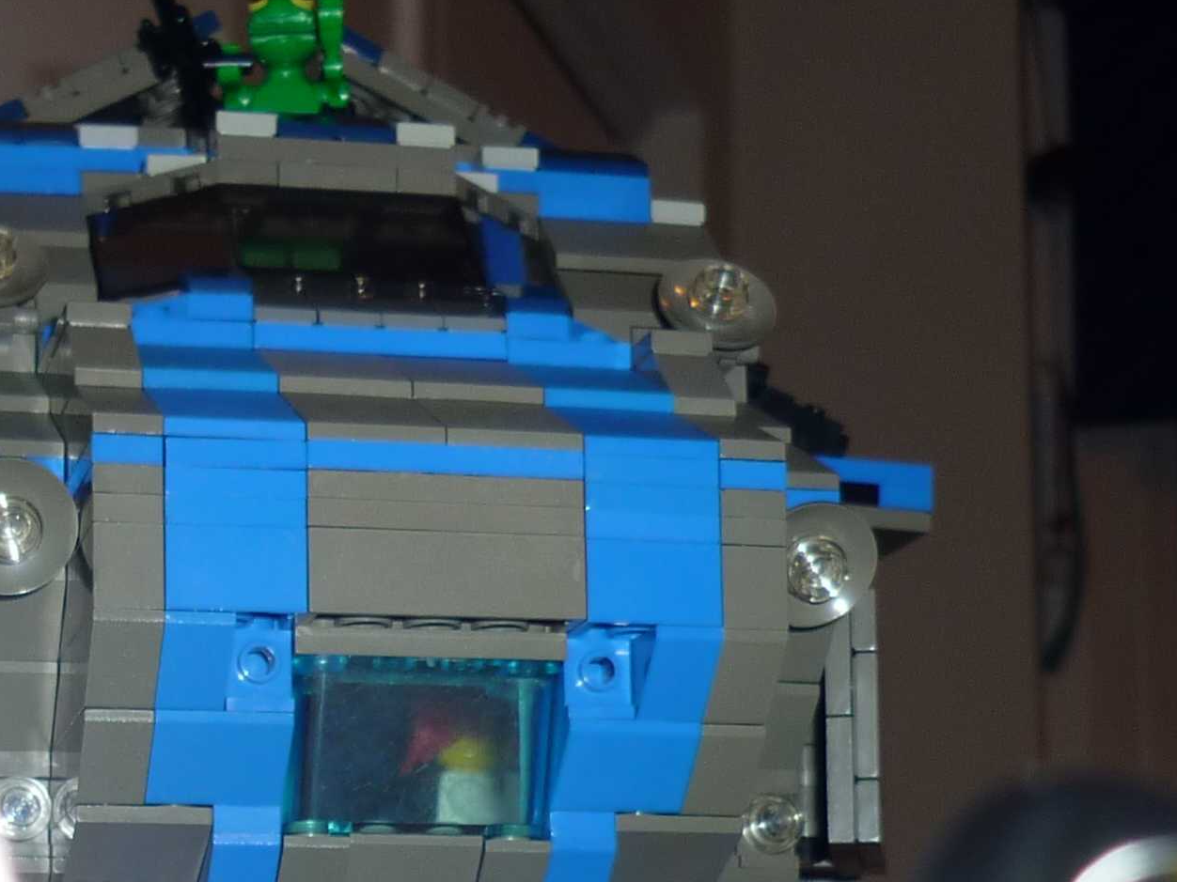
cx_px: 163
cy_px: 1010
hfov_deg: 22.3
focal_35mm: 86
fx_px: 2924
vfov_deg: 16.6
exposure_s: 1/30
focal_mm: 5.5
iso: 100
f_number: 2.8
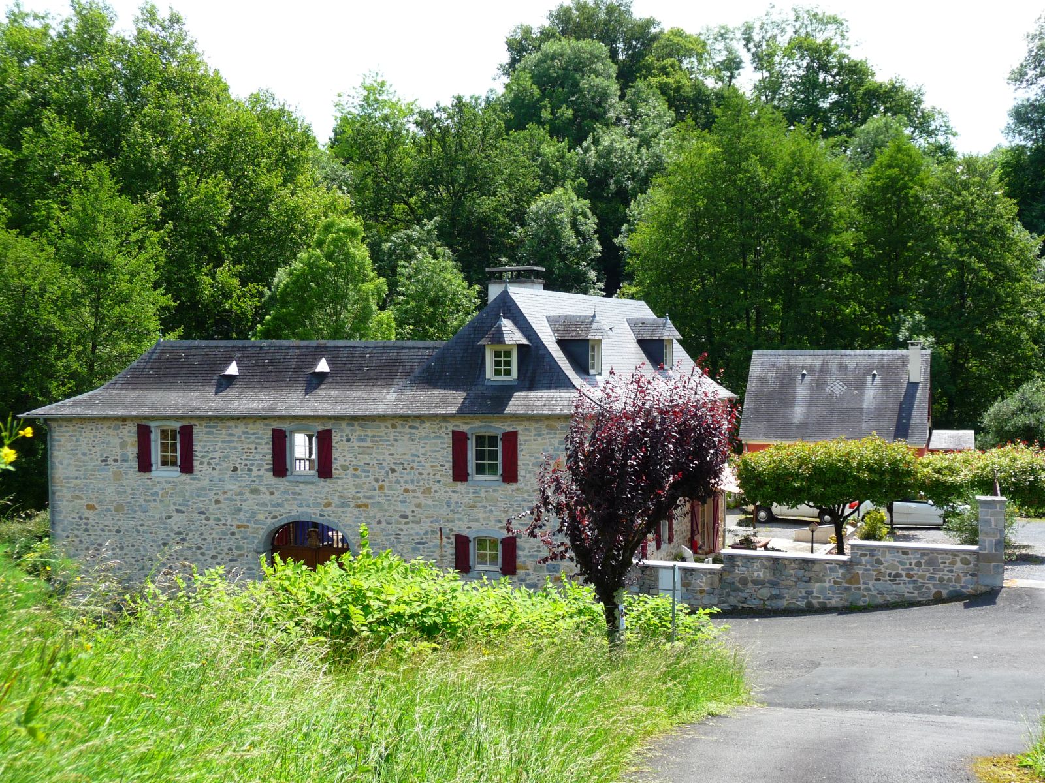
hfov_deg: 46.8
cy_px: 392
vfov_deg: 36.0
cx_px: 522
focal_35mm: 40
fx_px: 1208
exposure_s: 1/320
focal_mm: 6.7
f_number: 3.9
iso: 100
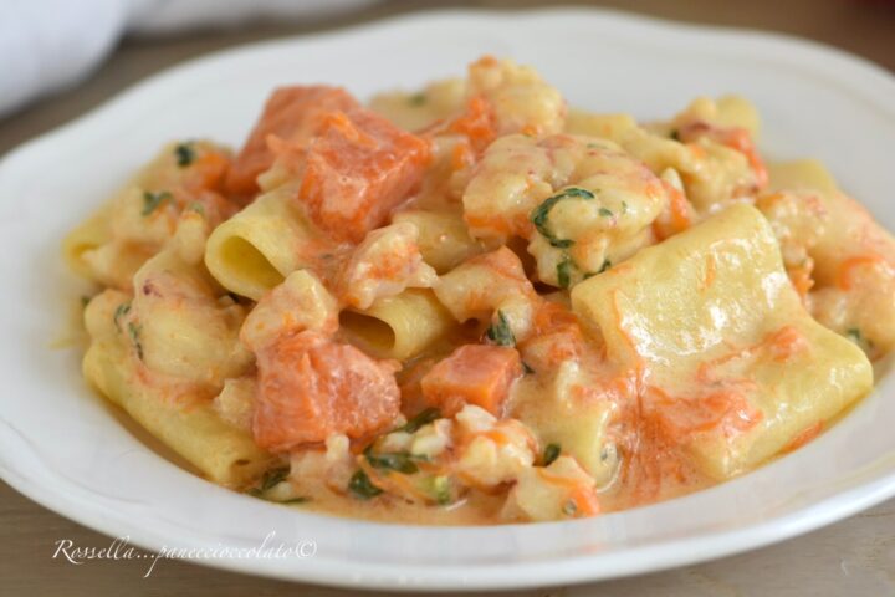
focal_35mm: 158
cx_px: 448
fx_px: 3915
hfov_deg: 13.0
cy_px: 298
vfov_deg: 8.7
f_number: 5
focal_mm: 105
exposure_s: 1/125
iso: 800
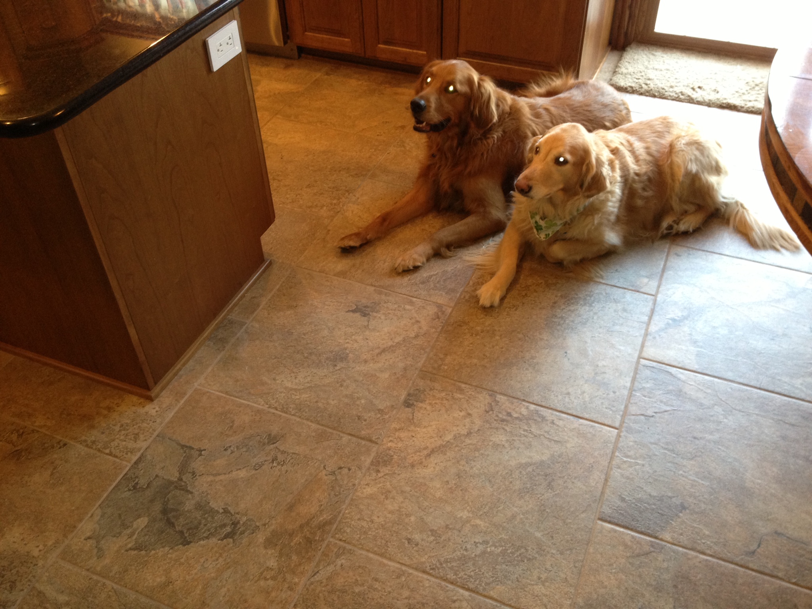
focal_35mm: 35
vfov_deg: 40.7
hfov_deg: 52.6
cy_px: 304
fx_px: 821
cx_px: 406
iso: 125
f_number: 2.4
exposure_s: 1/20
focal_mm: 4.28
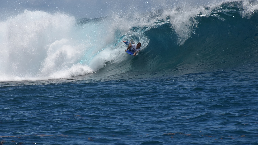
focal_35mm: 221
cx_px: 129
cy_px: 65
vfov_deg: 5.5
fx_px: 1512
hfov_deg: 9.8
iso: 1250
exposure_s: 1/4000
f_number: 11
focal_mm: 140
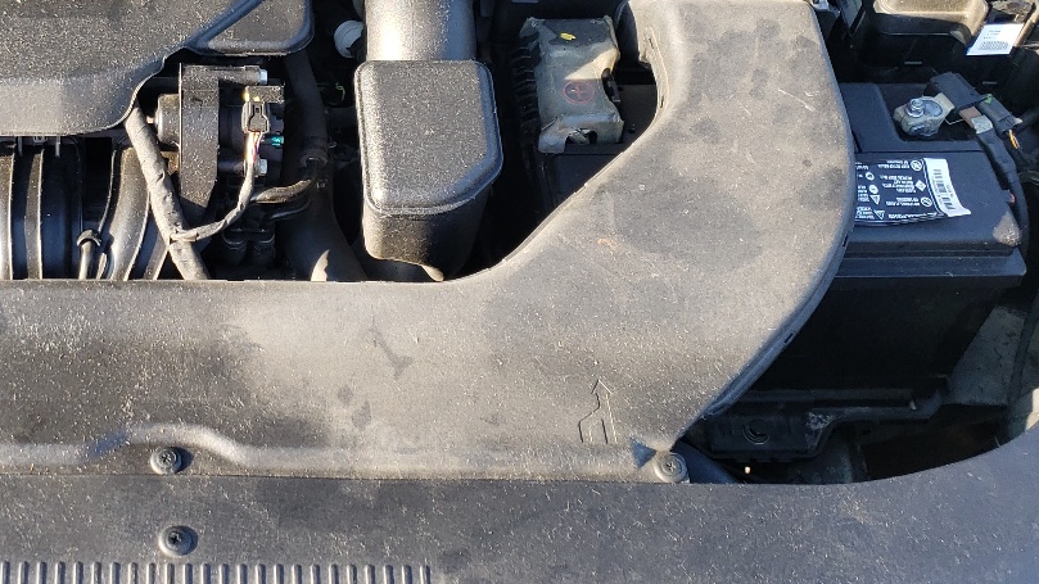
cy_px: 83
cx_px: 161
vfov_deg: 21.1
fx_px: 1543
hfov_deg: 35.6
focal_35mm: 56
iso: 50
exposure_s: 1/250
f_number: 1.5
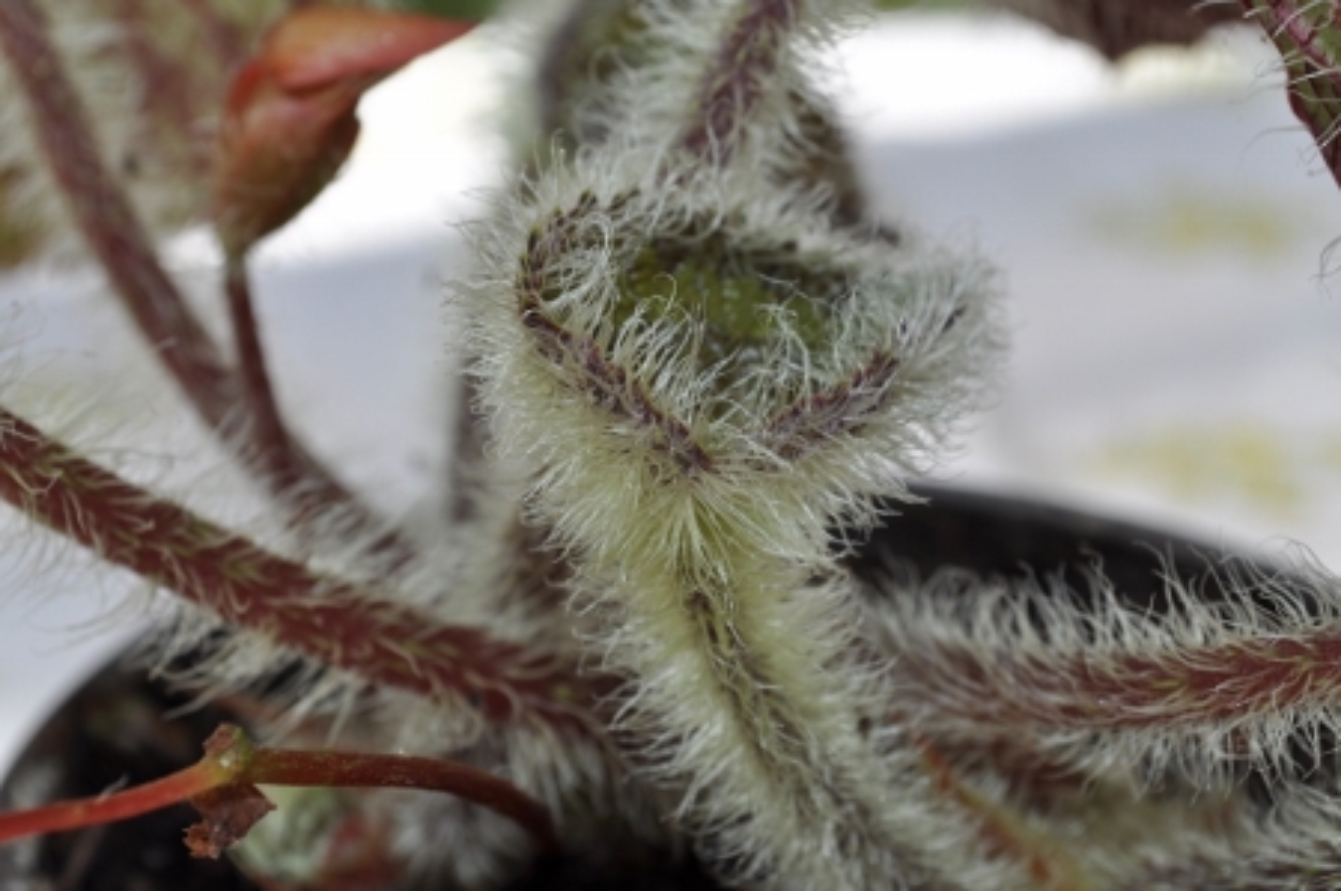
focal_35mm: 72
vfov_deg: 18.9
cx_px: 670
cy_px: 446
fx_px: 2679
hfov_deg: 28.1
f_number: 11
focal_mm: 48
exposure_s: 1/200
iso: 200
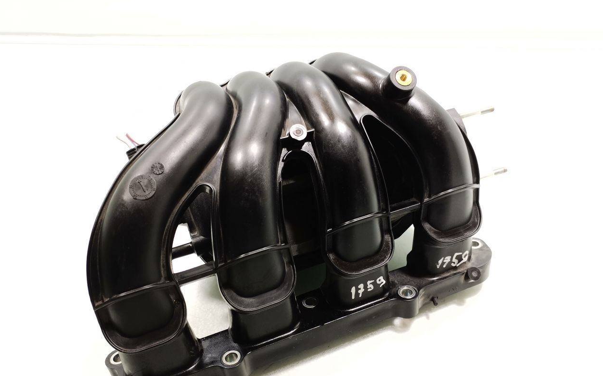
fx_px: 460
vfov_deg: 44.3
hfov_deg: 66.5
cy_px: 224
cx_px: 304
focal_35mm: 28
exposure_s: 1/50
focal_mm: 4.75
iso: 50
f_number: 1.8
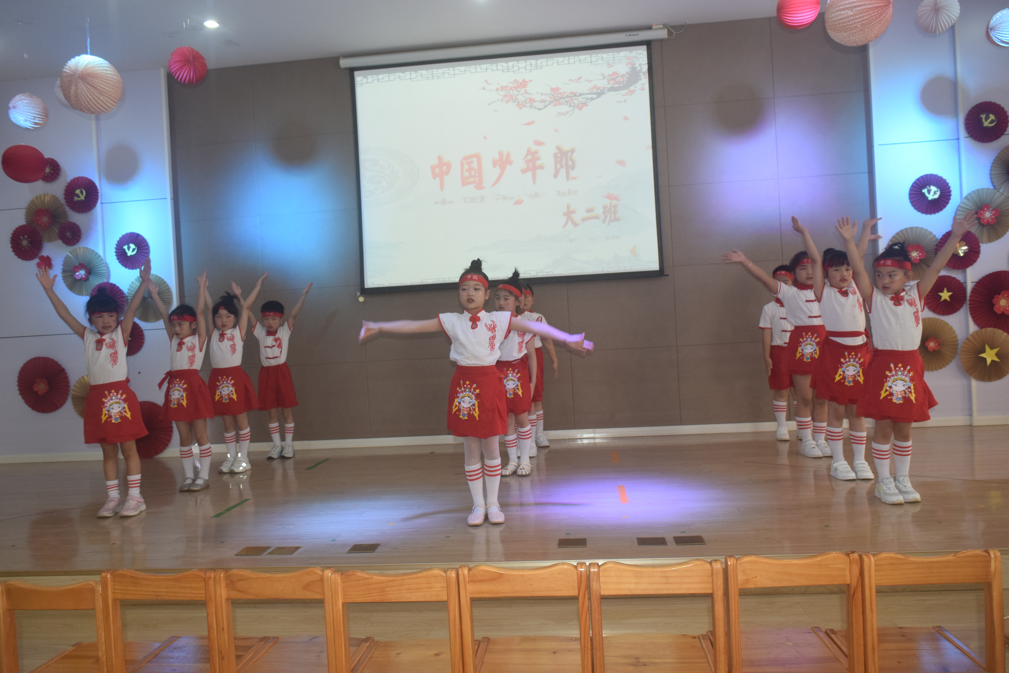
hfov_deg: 67.4
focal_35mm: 27
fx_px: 757
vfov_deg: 47.9
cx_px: 504
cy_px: 336
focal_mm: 18
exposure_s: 1/125
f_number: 5.6
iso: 800
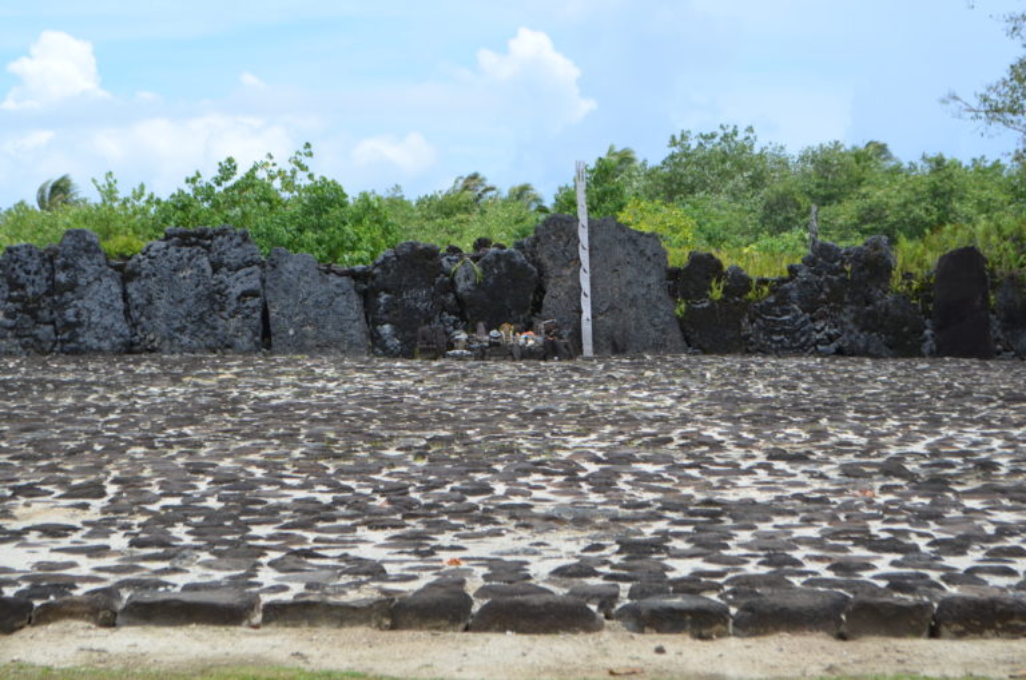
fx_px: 2347
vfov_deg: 16.5
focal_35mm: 82
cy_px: 340
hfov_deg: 24.7
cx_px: 513
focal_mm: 55
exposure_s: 1/250
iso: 125
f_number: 8
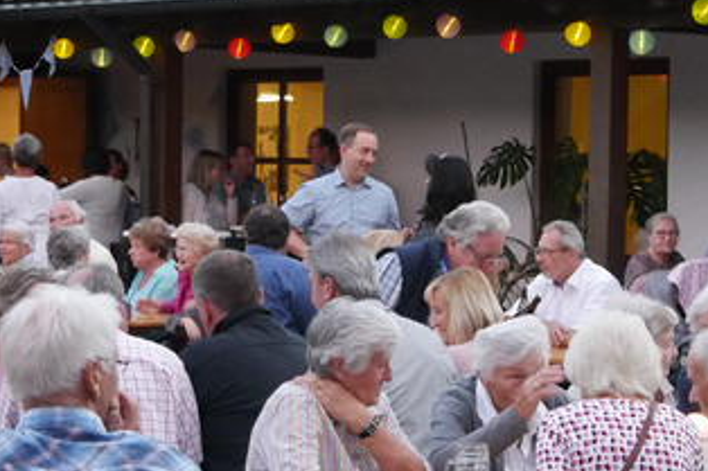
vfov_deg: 10.8
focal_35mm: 127
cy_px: 264
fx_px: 2496
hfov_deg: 16.1
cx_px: 463
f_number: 4.1
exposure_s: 1/60
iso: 2500
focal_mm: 24
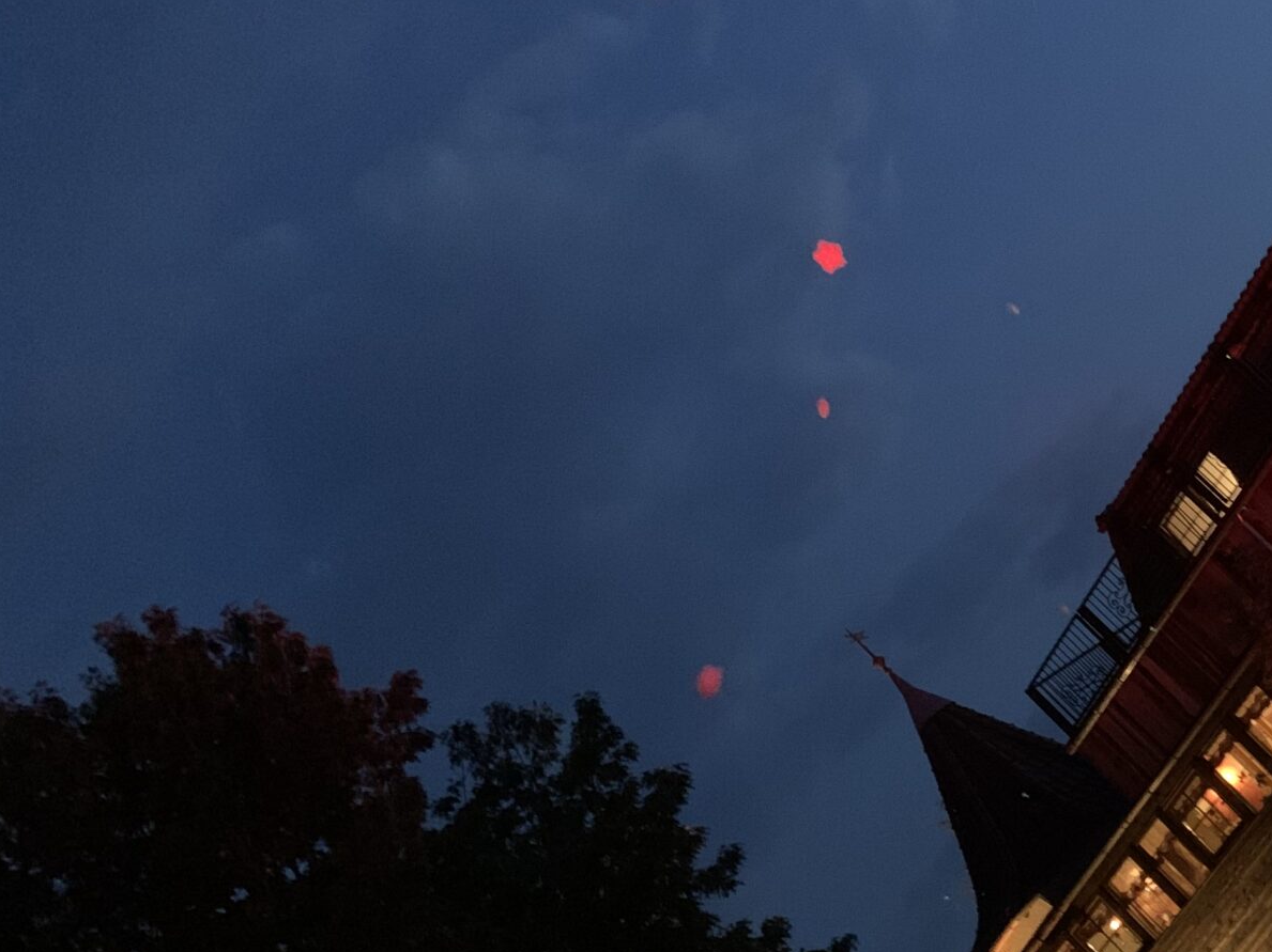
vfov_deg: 26.1
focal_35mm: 56
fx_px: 2057
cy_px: 555
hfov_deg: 31.1
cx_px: 1347
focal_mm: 4.25
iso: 1000
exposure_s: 1/17
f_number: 1.8
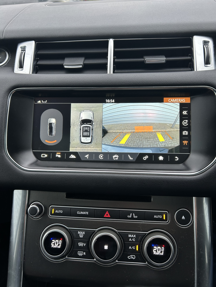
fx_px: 216
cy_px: 144
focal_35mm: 26
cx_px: 108
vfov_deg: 67.3
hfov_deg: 53.1
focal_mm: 5.7
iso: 125
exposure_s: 1/62
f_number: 1.5
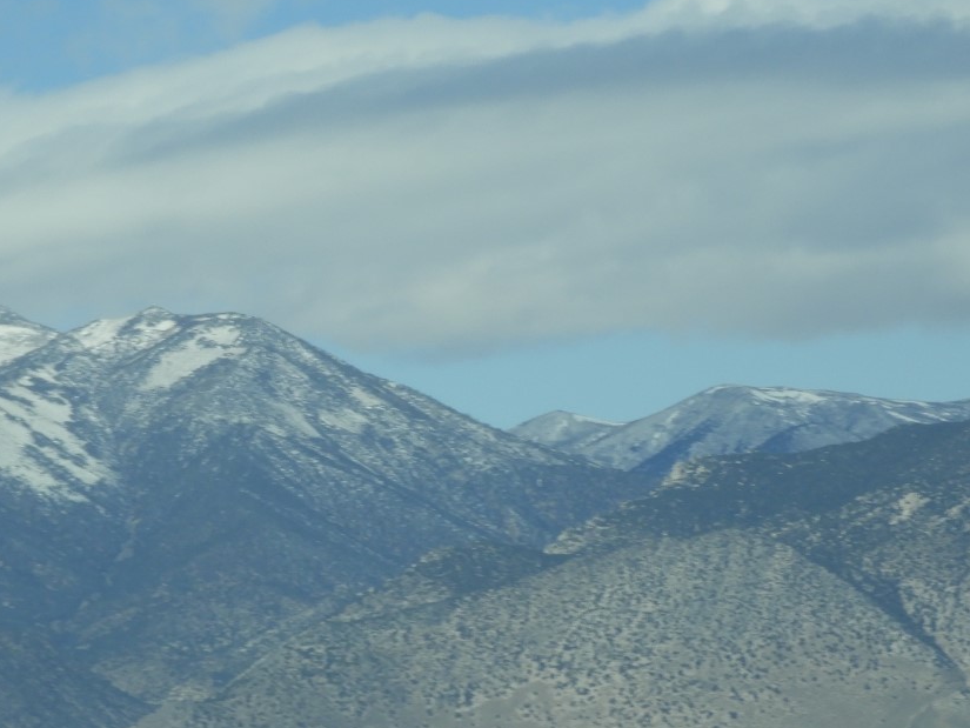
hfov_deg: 5.7
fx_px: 9781
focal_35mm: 349
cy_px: 429
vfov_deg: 4.3
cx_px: 162
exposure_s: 1/800
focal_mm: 35.8
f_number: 5.3
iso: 100
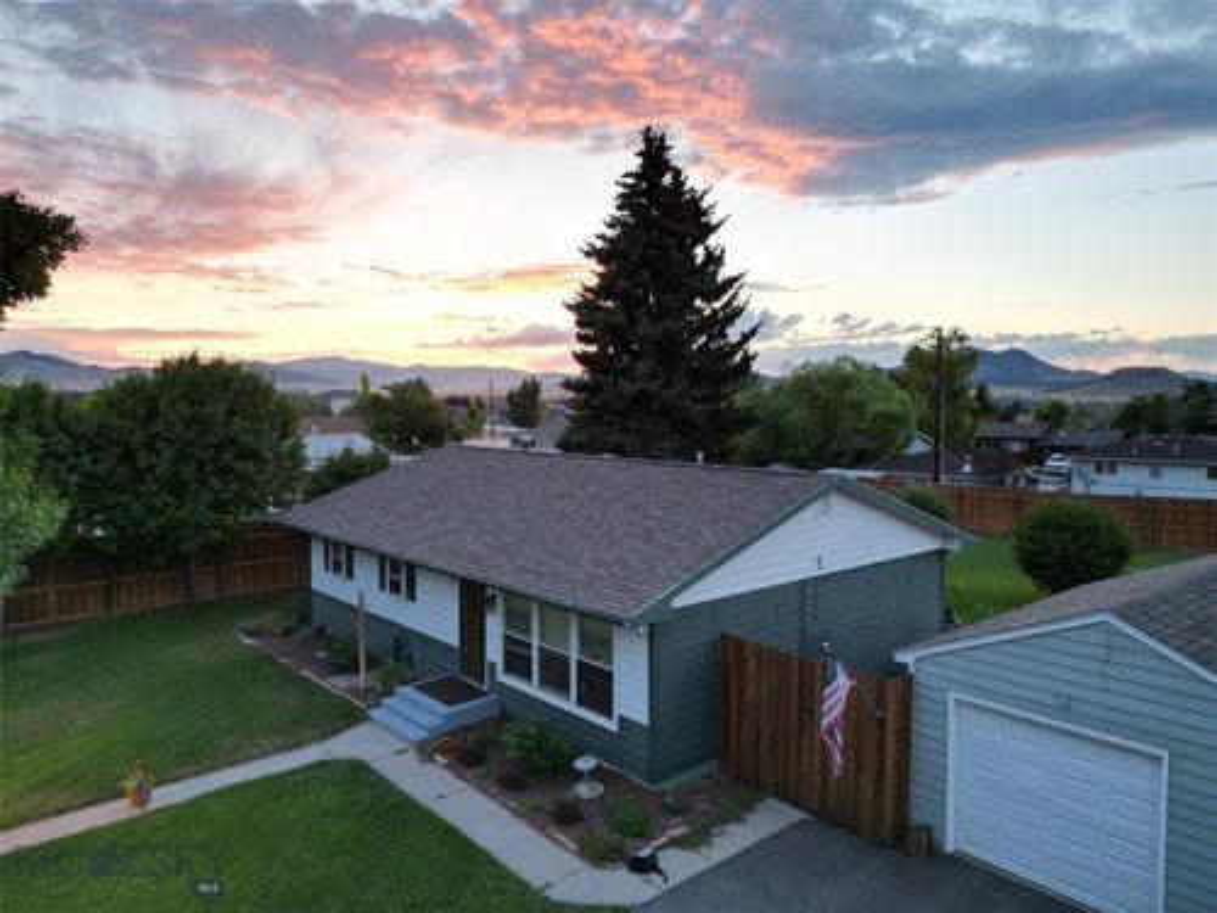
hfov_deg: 71.6
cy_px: 456
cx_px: 608
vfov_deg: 56.8
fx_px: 844
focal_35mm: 24
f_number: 1.7
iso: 110
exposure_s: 1/80
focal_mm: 6.72
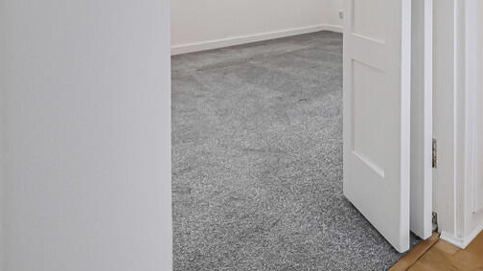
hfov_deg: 53.0
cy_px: -23
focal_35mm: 31
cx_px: 454
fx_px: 397
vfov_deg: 33.2
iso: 1000
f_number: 4
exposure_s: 1/60
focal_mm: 7
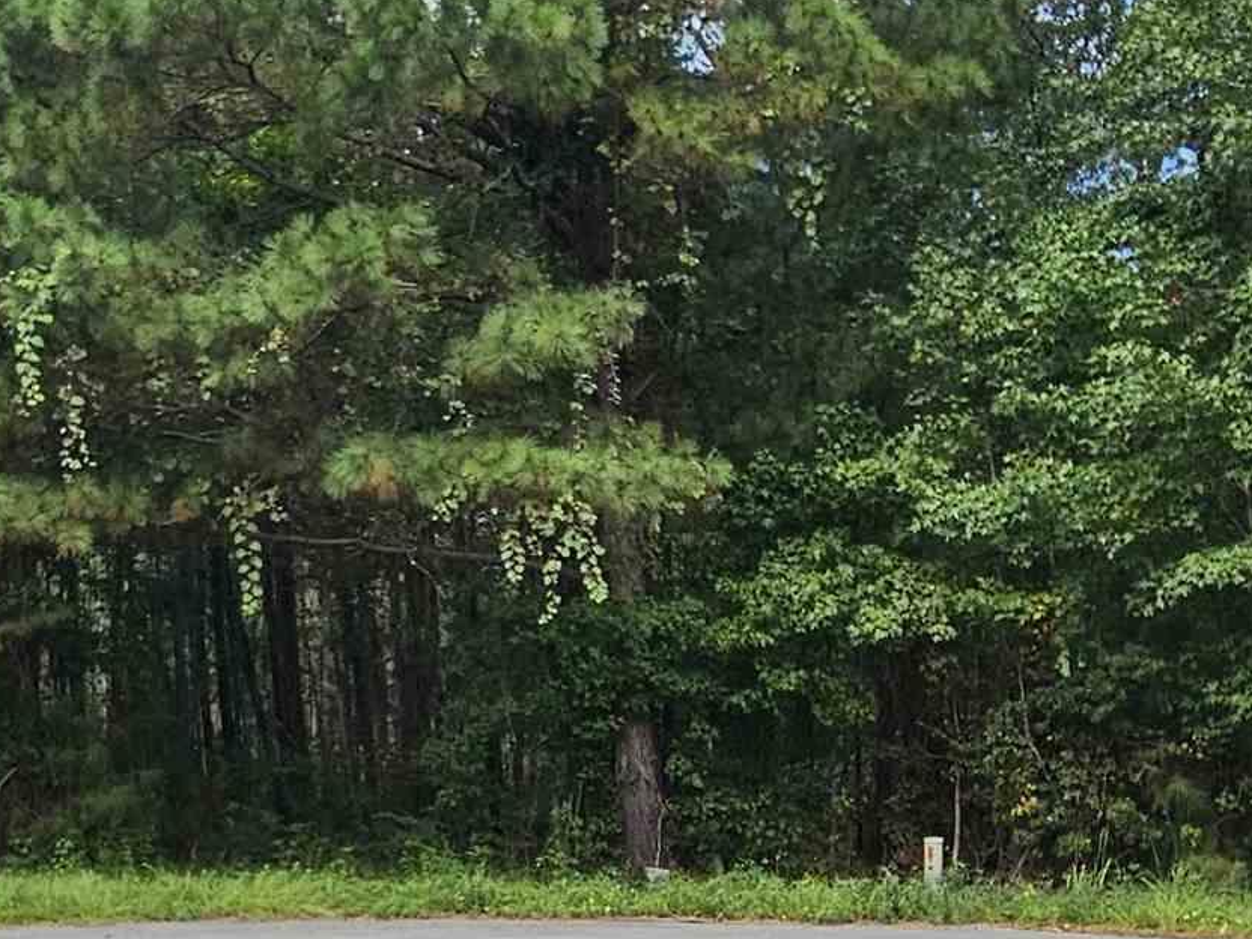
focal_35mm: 48
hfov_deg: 39.5
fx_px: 1736
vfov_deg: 28.8
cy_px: 882
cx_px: 513
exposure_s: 1/1081
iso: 50
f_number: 2.2
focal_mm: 2.2
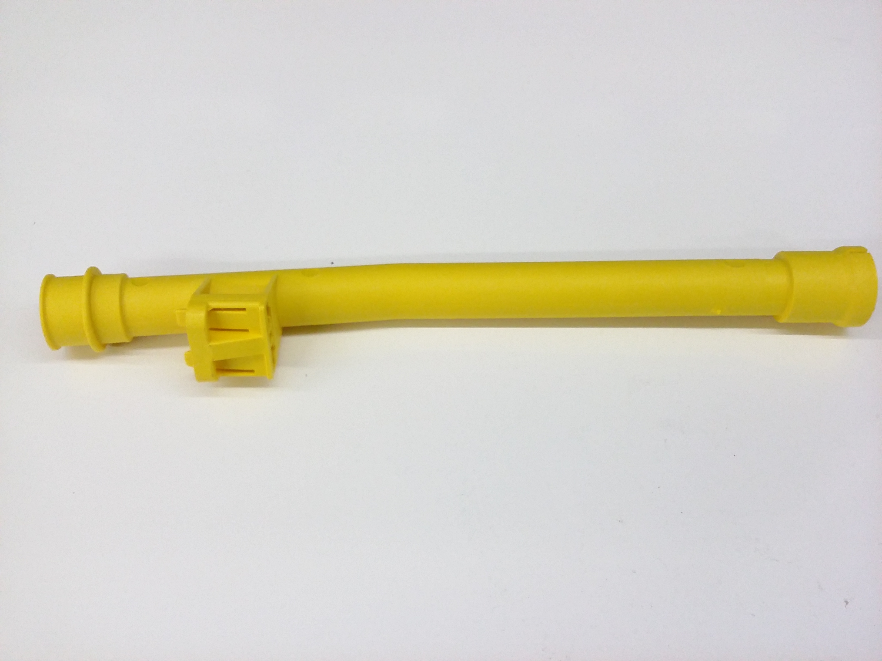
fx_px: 815
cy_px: 330
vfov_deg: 44.2
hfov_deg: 56.8
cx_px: 441
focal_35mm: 32
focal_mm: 3.4
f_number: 2.4
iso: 160
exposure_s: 1/30
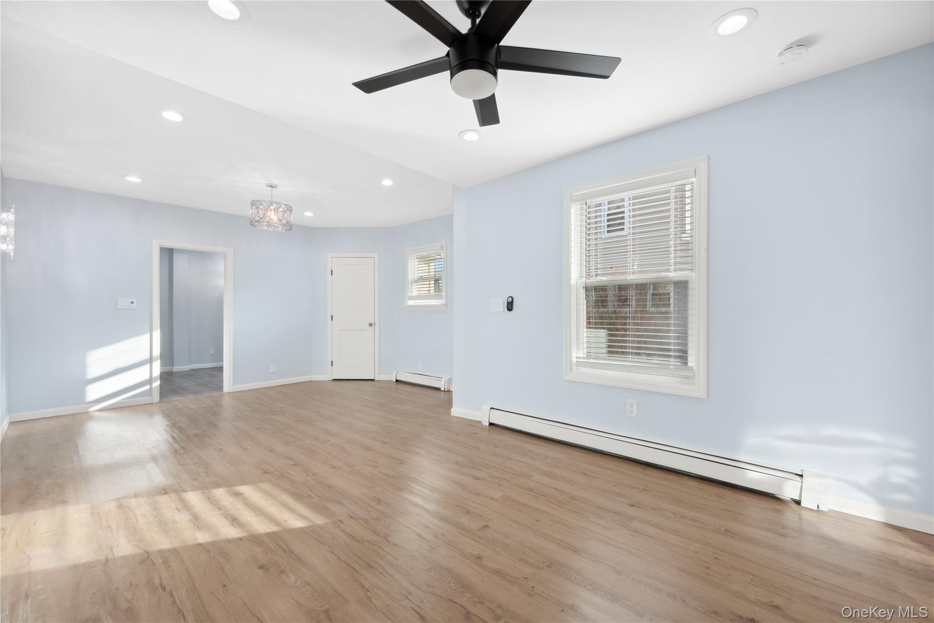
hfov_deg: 100.4
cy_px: 312
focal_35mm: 15
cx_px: 467
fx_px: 389
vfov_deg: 77.3
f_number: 11
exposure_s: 1/30
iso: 400
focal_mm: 15
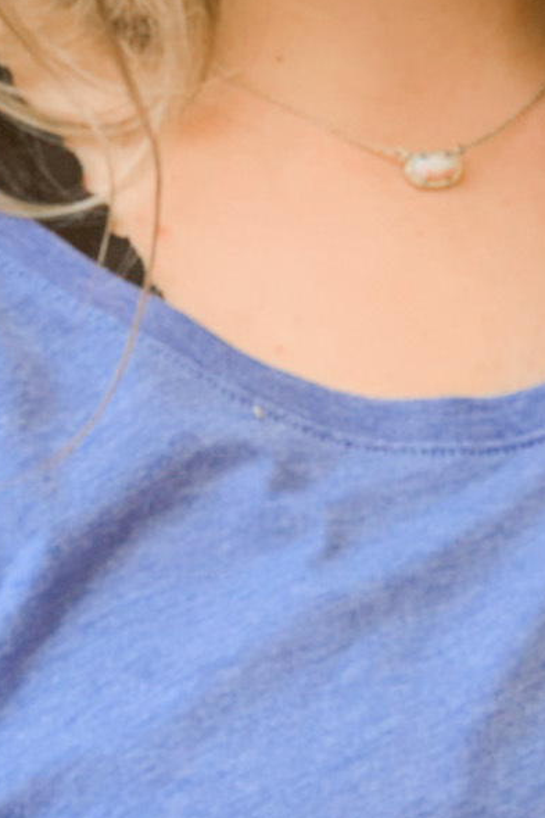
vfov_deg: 10.9
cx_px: 294
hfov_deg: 7.3
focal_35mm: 188
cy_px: 147
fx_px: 4266
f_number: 2.4
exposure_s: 1/120
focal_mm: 6
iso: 25
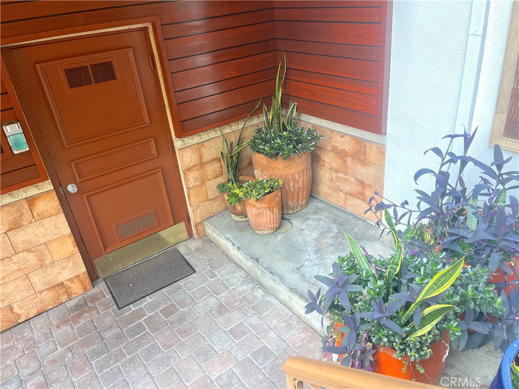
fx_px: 390
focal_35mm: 26
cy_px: 194
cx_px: 260
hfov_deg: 67.3
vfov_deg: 53.1
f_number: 1.6
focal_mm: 5.1
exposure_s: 1/122
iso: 64
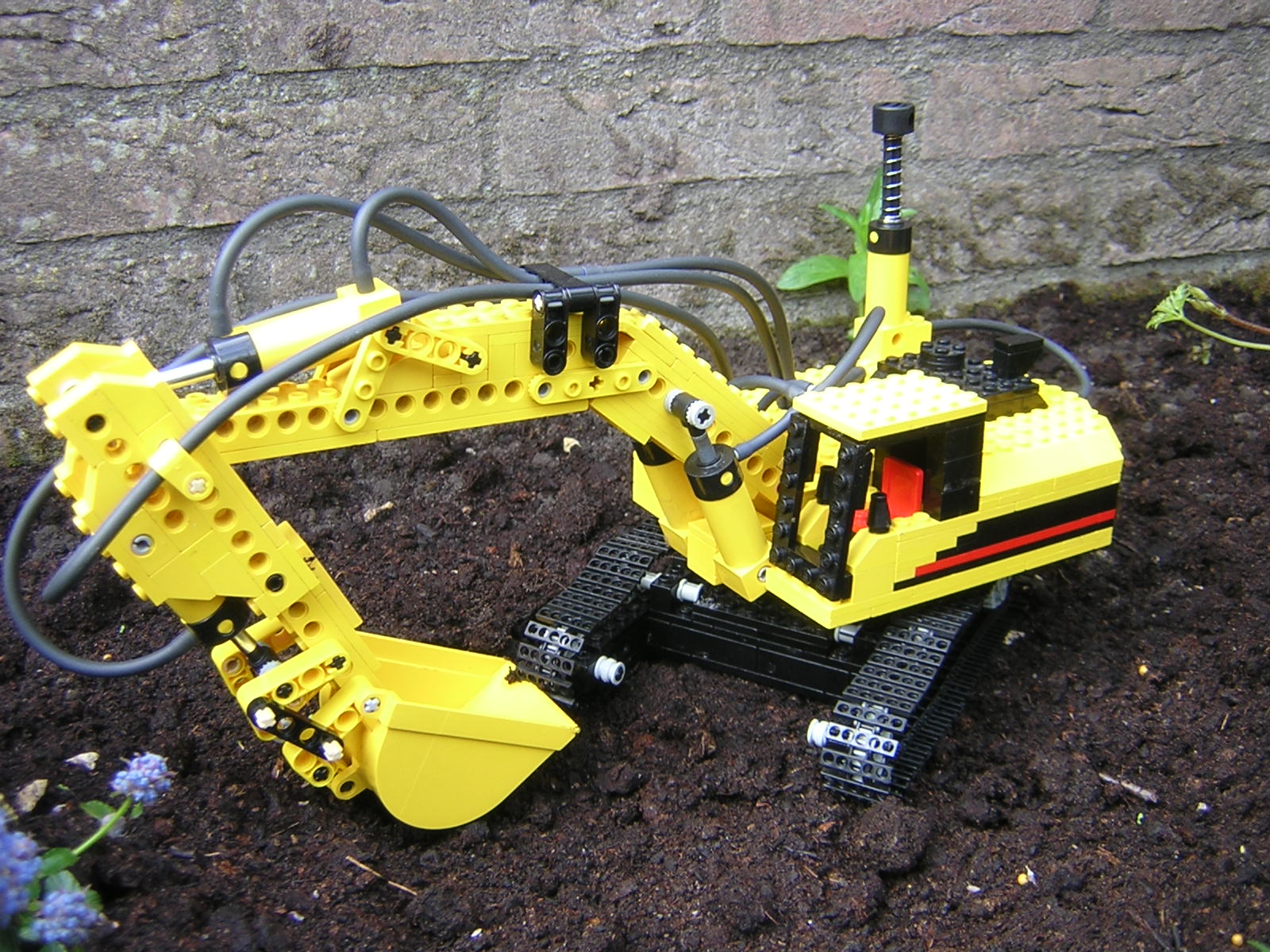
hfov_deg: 51.4
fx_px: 1321
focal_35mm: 36
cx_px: 635
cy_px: 476
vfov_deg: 39.7
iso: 100
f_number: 2.6
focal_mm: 4.7
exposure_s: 1/52.5
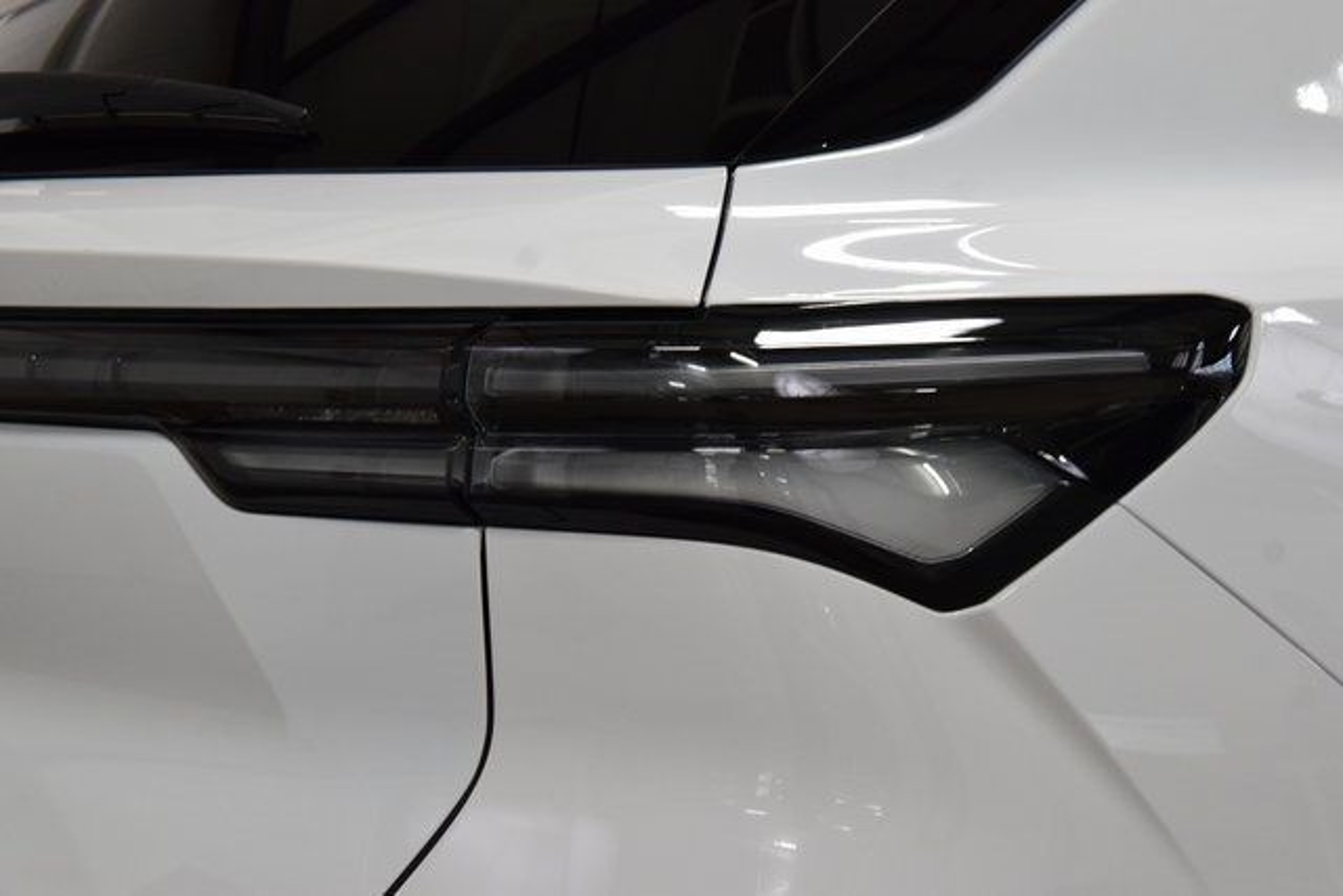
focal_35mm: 75
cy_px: 448
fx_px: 2798
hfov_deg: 27.0
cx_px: 672
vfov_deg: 18.2
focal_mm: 50
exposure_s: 1/60
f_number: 8
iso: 1400
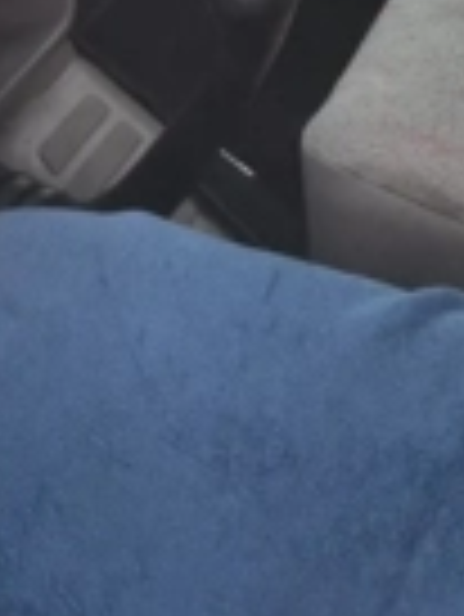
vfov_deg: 25.8
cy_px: -126
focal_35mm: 67
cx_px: -176
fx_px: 1196
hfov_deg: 19.8
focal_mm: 5.54
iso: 200
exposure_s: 1/50
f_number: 1.8
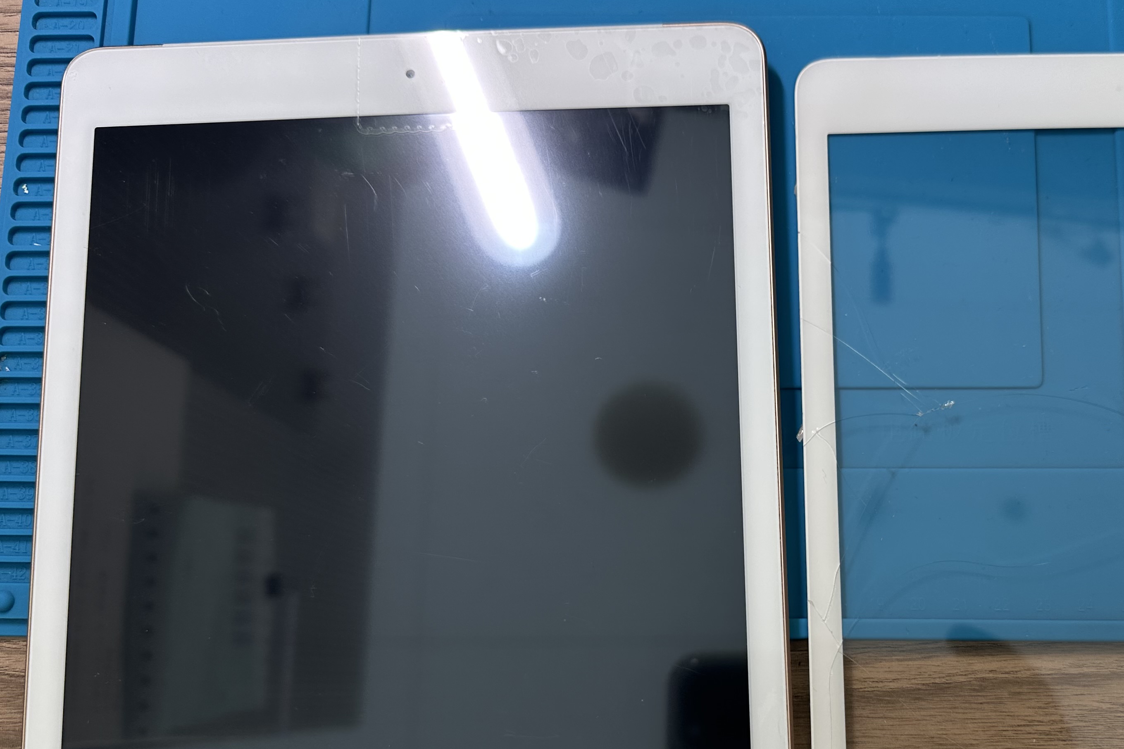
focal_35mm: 37
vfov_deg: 35.6
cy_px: 504
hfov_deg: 51.1
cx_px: 734
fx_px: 1155
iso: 64
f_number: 1.78
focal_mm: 6.86
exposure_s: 1/134
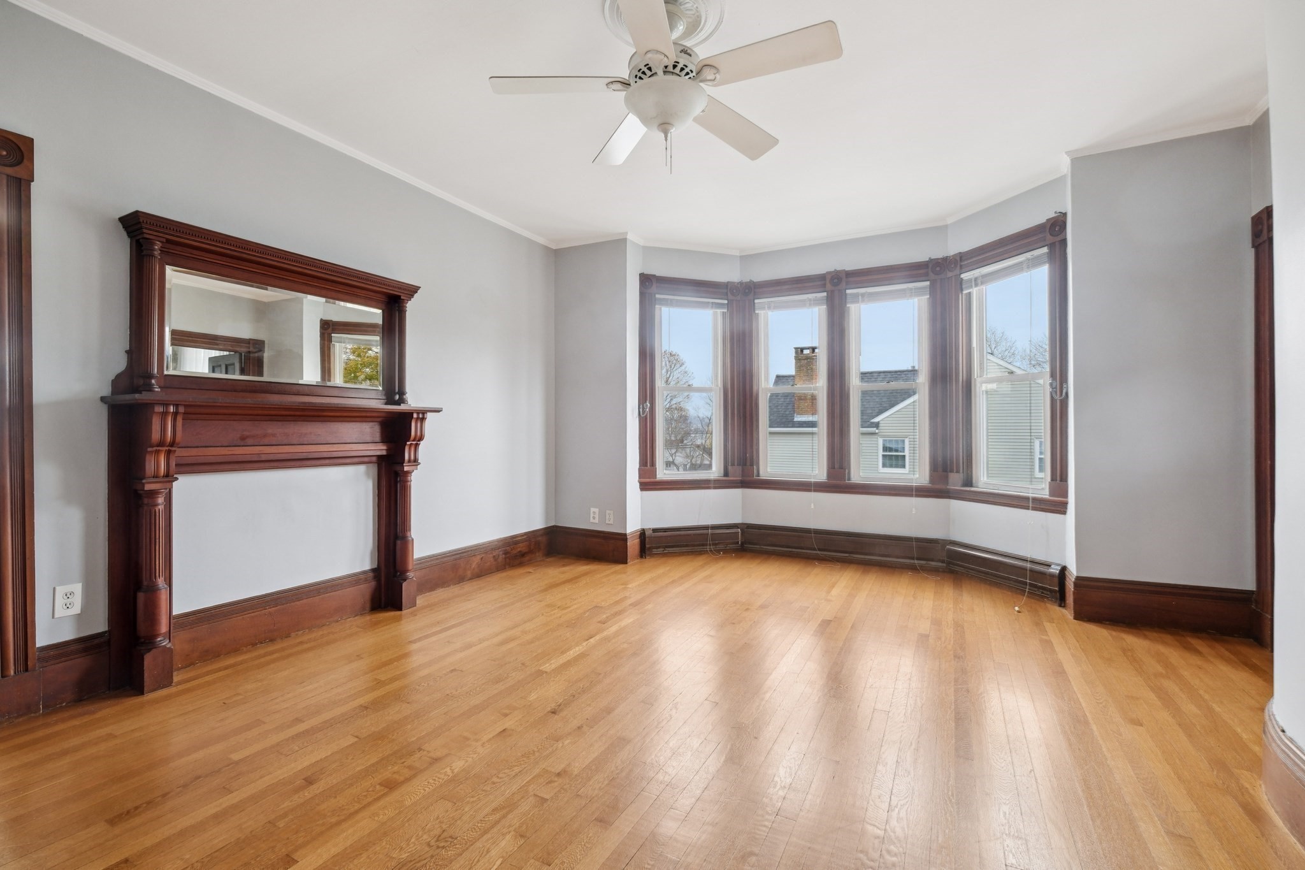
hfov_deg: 100.4
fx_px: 544
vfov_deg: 77.3
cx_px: 652
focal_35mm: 15
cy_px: 435
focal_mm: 10
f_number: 5.6
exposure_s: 1/15
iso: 400
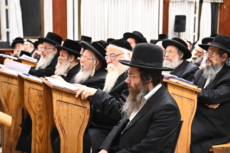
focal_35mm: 58
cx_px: 115
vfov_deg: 23.4
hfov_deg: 34.5
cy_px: 76
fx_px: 370
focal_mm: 58
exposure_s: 1/200
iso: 2500
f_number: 4.5
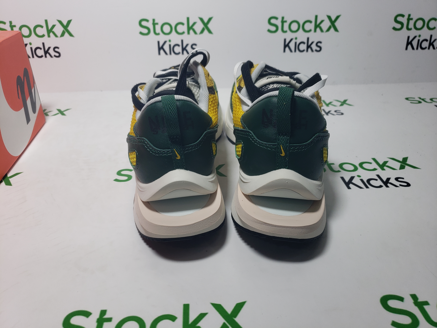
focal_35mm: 26
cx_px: 218
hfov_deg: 67.3
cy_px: 164
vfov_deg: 53.1
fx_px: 328
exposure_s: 1/450
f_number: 1.5
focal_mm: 4.3
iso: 50
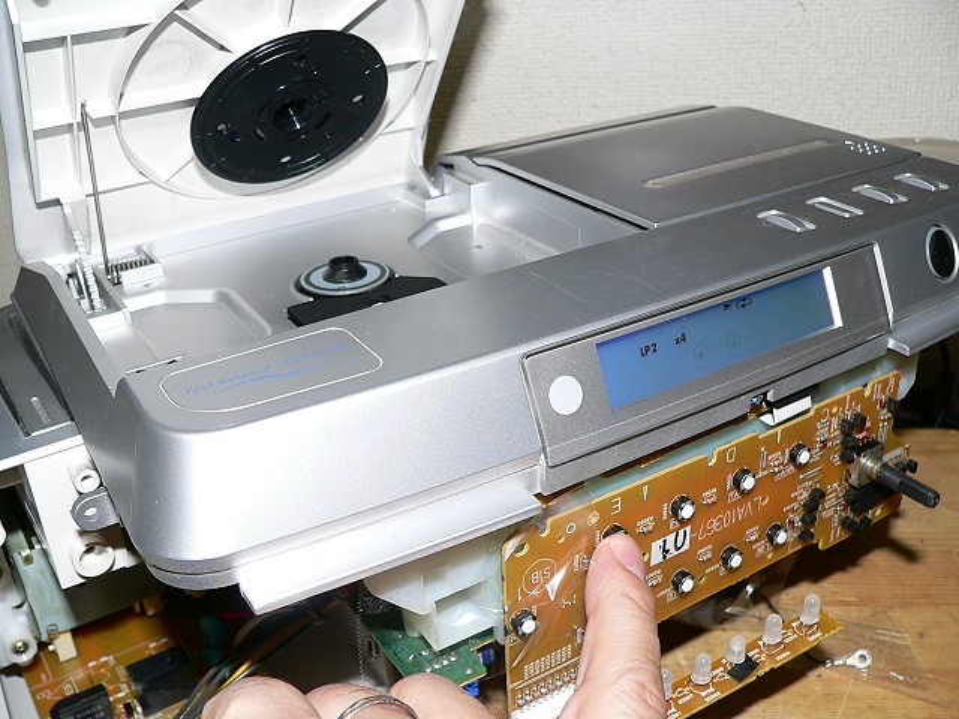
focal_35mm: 36
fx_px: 997
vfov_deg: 39.7
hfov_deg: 51.4
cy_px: 360
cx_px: 480
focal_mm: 6
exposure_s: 1/60
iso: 100
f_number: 2.8
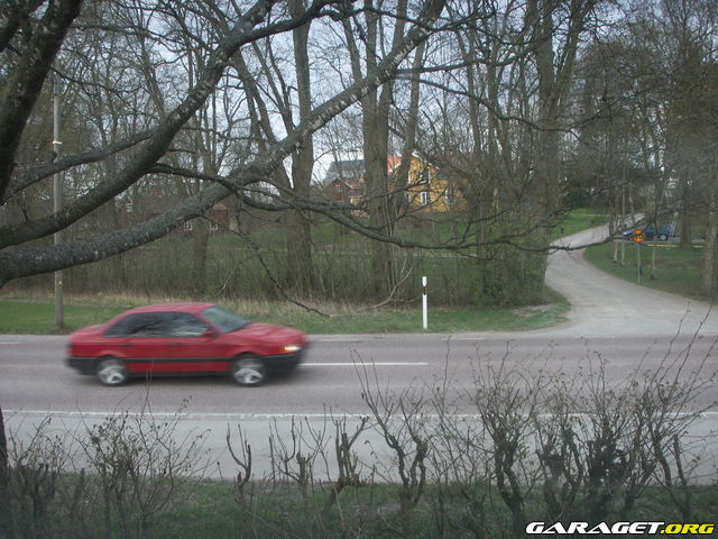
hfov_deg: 50.1
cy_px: 270
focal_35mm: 37
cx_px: 359
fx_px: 767
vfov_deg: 38.7
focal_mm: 7.7
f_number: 3.5
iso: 50
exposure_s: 1/40
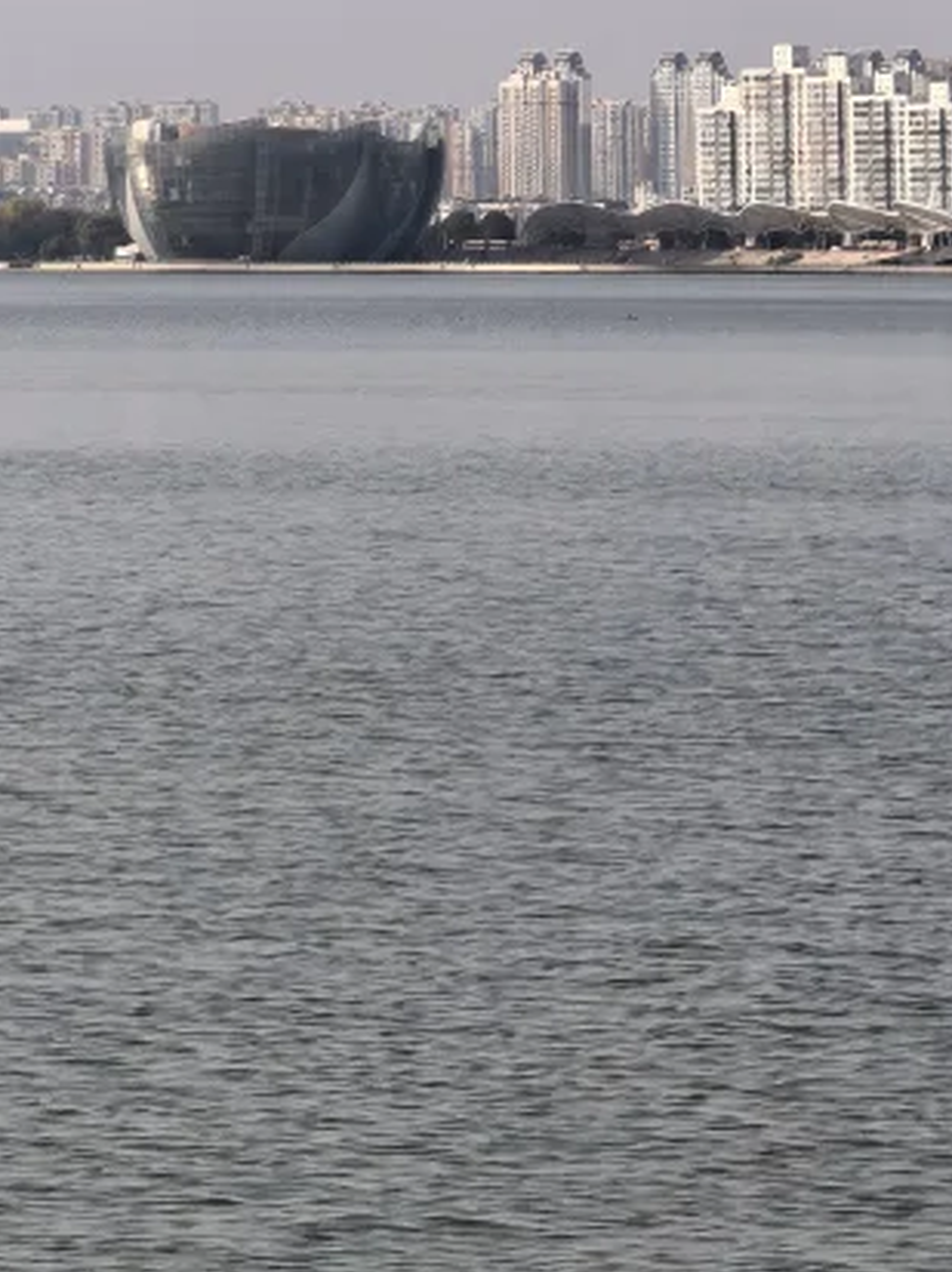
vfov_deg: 10.1
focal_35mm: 192
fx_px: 7051
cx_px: -213
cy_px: -351
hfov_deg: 7.7
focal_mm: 6.98
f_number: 2
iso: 50
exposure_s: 1/1529
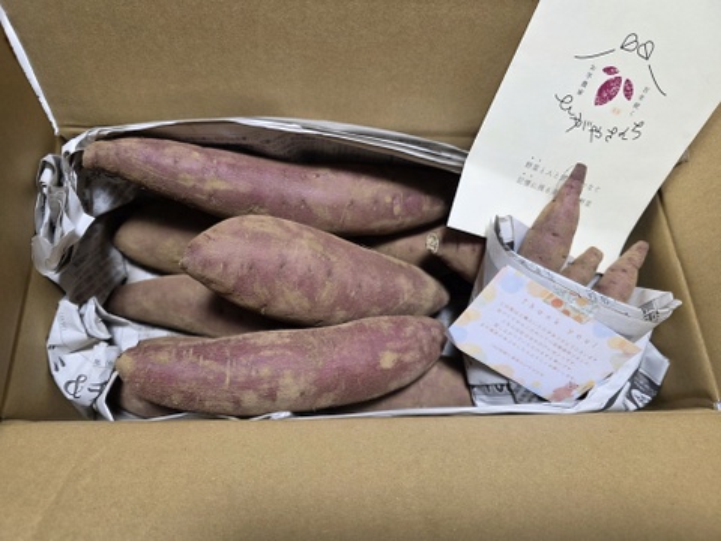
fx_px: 479
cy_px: 270
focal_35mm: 23
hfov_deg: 73.9
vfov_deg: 58.9
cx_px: 360
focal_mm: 6.3
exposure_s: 1/120
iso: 200
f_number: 1.7
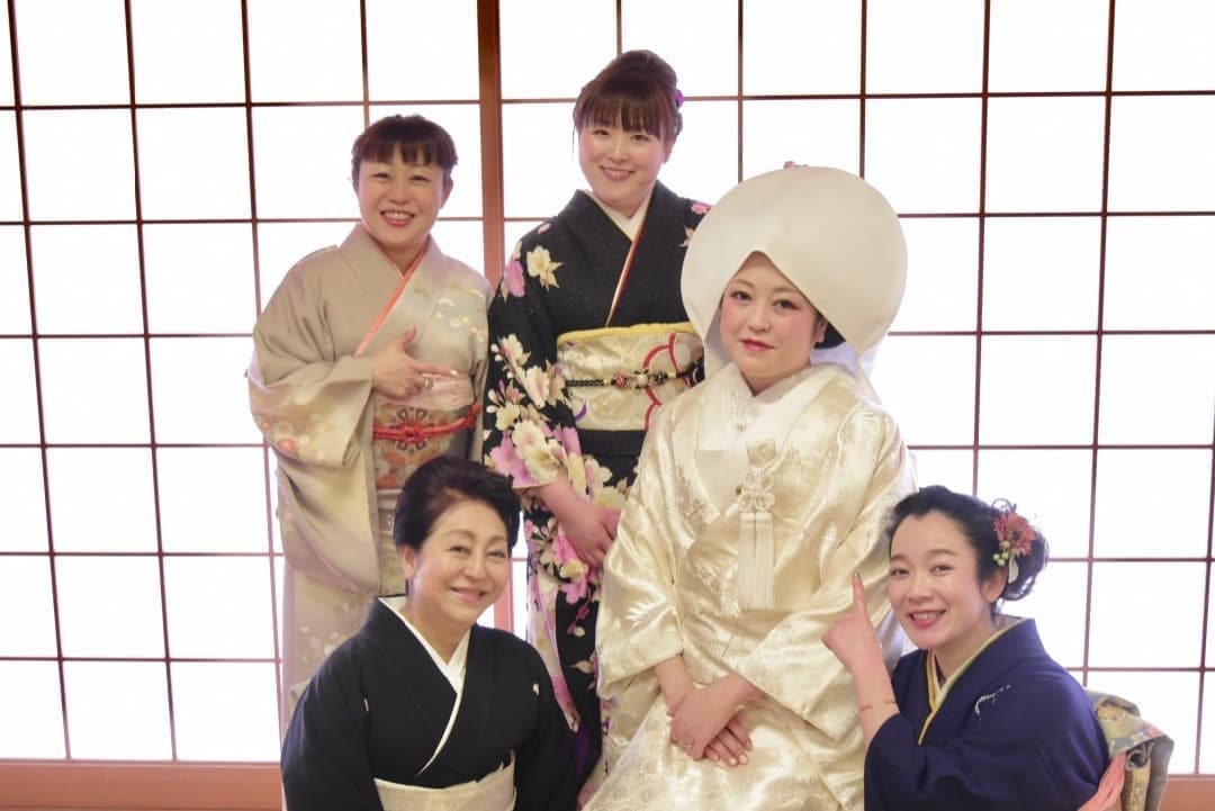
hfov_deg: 43.6
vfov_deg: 29.9
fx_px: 1519
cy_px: 406
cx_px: 608
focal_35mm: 45
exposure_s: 1/100
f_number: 5.6
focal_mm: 45
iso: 4000
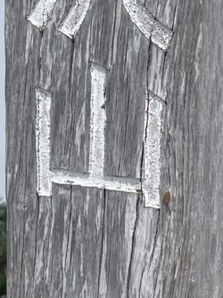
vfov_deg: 15.8
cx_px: 39
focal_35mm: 125
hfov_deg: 11.8
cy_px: 124
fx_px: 1073
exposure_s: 1/7299
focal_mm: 4.2
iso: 32
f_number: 1.6
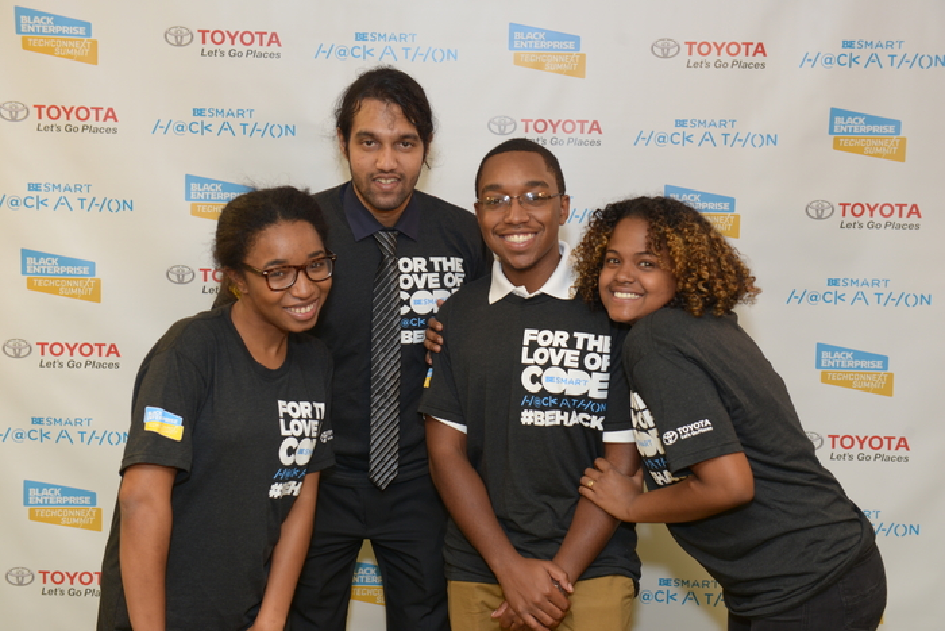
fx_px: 1365
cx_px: 472
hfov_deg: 38.2
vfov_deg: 26.0
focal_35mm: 52
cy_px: 316
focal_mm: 52
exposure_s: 1/60
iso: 500
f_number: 4.5
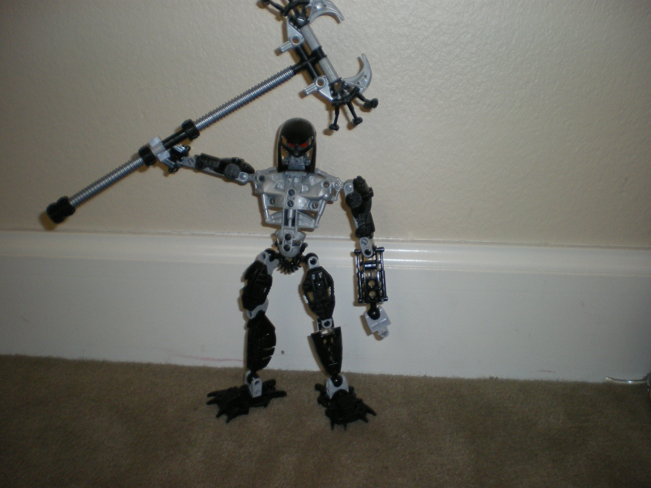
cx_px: 326
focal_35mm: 36
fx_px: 677
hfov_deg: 51.4
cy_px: 244
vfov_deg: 39.7
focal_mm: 6.3
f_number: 3.1
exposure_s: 1/50
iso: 200
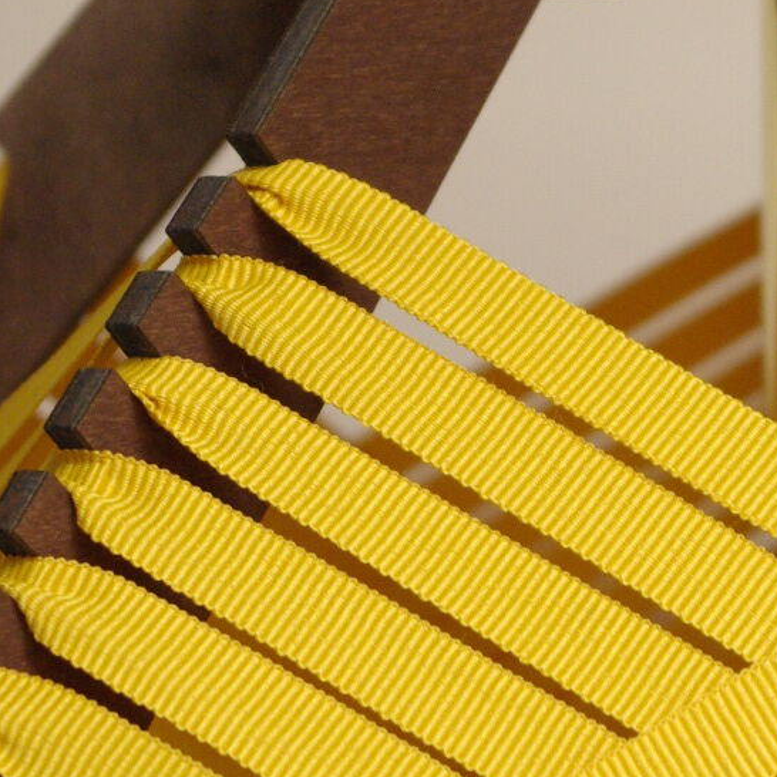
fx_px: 5953
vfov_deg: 7.5
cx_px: 864
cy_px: 495
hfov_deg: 7.4
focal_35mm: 234
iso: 1000
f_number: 7.1
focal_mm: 55
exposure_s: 1/50
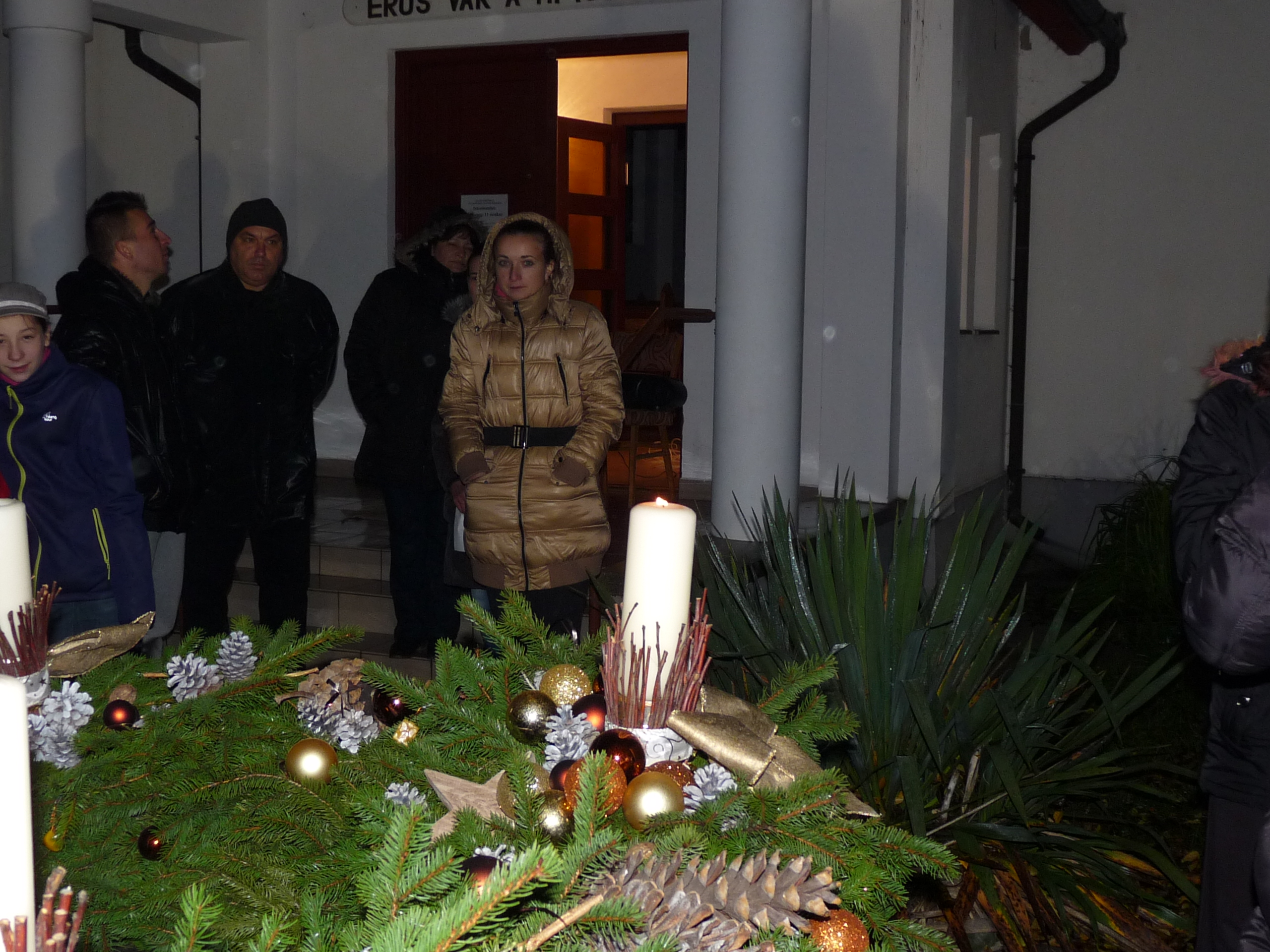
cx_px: 635
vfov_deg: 33.6
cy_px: 476
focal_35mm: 43
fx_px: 1578
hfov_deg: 43.9
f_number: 3
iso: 125
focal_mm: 5.4
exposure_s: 1/30
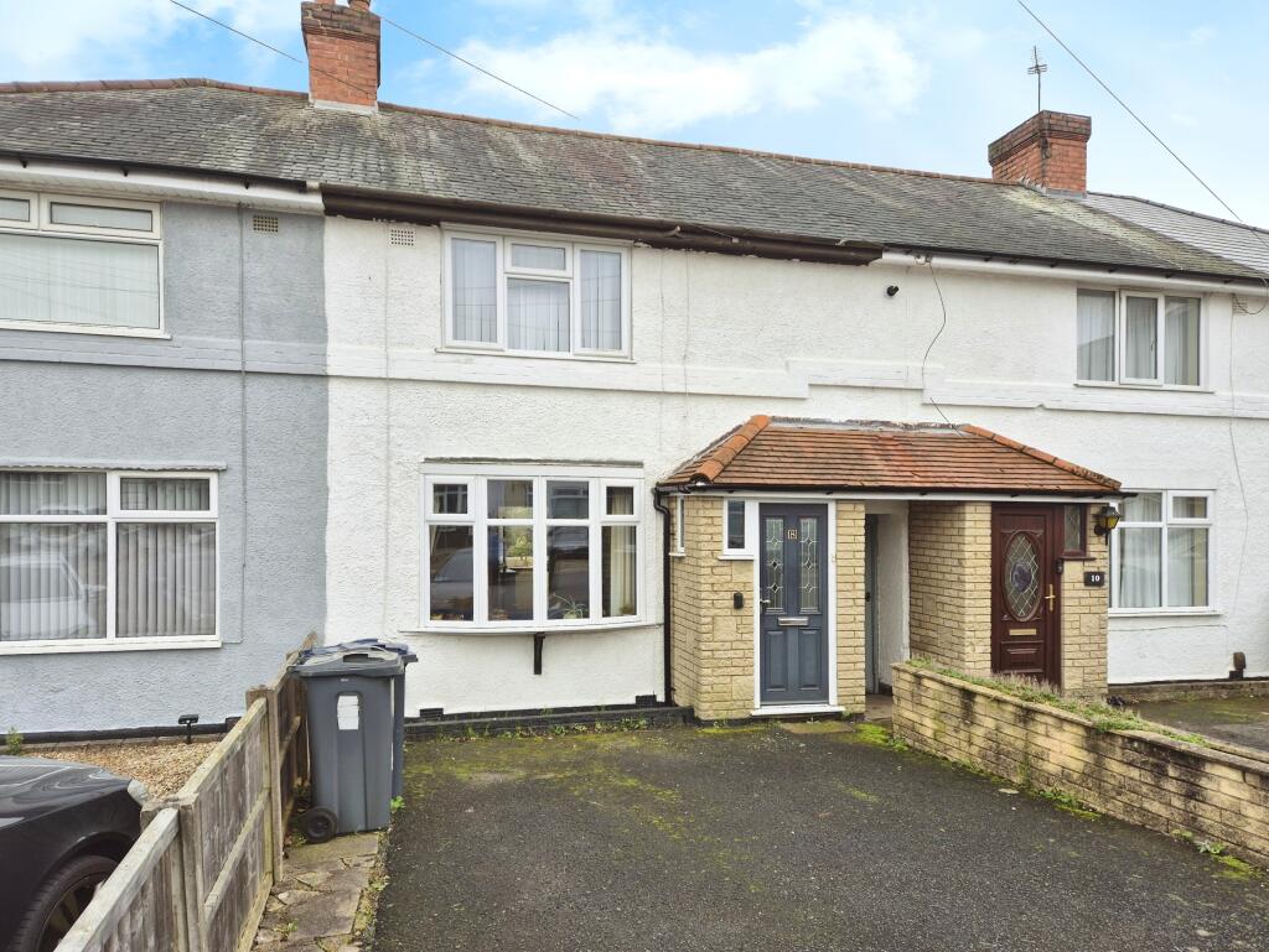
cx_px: 634
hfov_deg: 73.9
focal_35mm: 23
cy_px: 476
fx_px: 844
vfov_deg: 58.9
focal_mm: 5.4
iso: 32
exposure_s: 1/180
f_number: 1.8
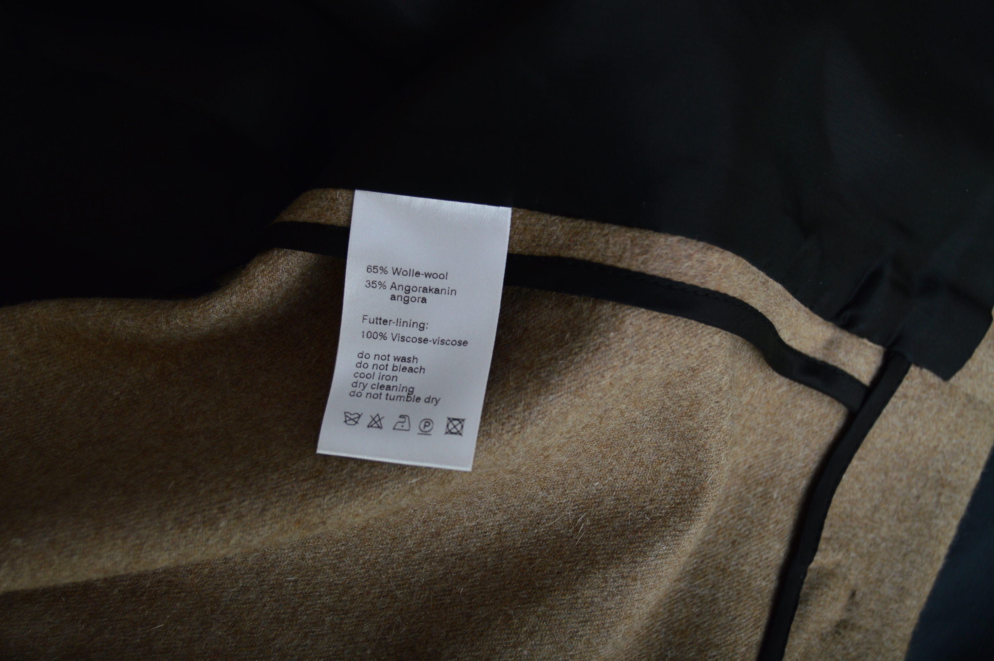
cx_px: 497
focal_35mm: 57
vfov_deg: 23.7
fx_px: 1572
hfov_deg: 35.1
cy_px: 330
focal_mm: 38
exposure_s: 1/200
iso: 200
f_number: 5.6
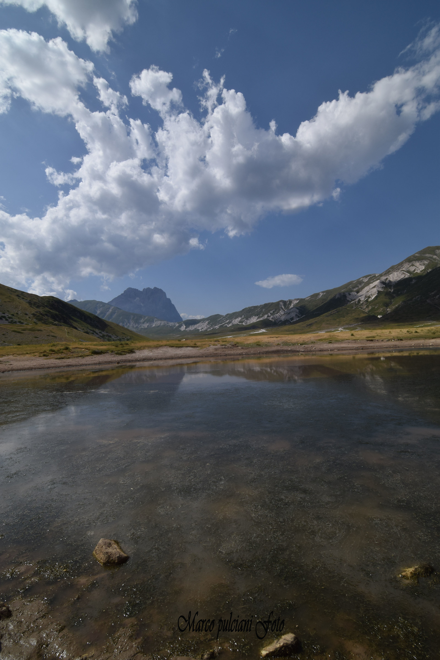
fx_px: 302
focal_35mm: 16
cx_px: 220
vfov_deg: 95.0
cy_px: 330
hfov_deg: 72.1
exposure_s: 1/60
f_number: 14
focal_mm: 11
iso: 100
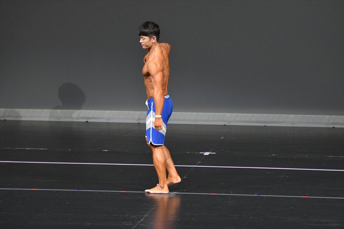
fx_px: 3009
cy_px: 114
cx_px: 172
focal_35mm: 315
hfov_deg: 6.5
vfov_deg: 4.4
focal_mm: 210
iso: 4000
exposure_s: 1/400
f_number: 5.6
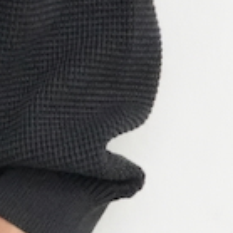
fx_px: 3282
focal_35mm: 431
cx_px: -258
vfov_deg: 4.0
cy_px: 340
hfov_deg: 4.0
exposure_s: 1/125
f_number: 11
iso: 16000
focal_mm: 55
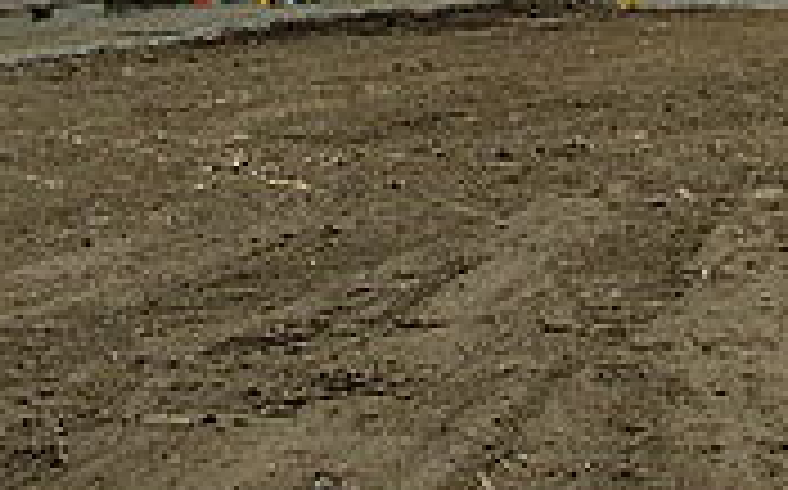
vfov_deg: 9.2
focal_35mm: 138
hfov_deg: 15.0
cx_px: 653
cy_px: -229
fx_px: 2961
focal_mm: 6.3
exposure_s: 1/627
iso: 50
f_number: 2.9
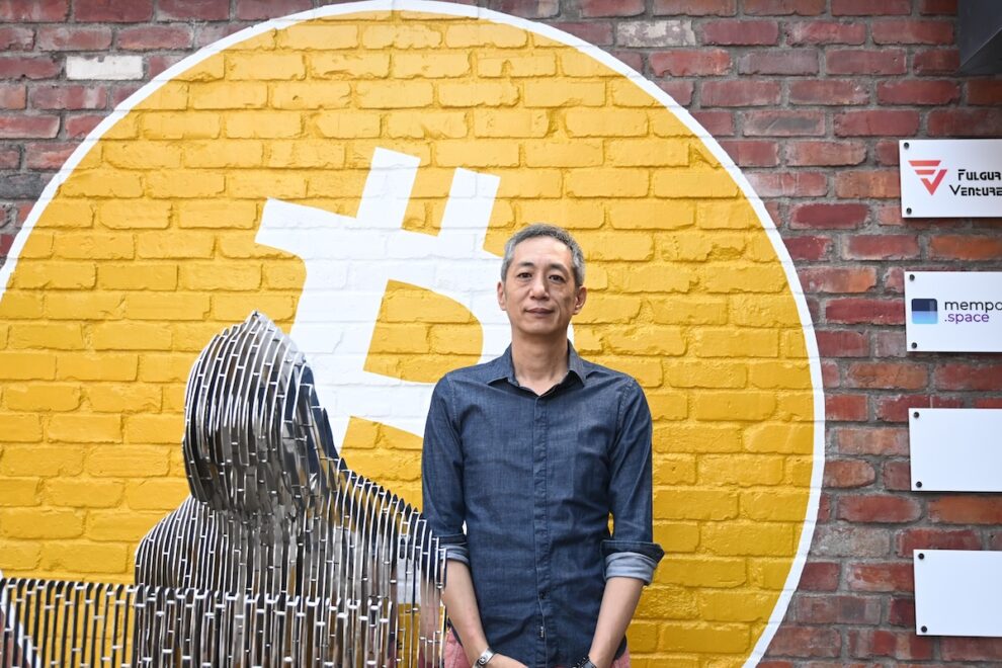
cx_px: 501
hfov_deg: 55.1
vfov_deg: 38.4
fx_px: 960
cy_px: 334
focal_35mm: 34
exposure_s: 1/160
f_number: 4.2
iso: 400
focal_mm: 23
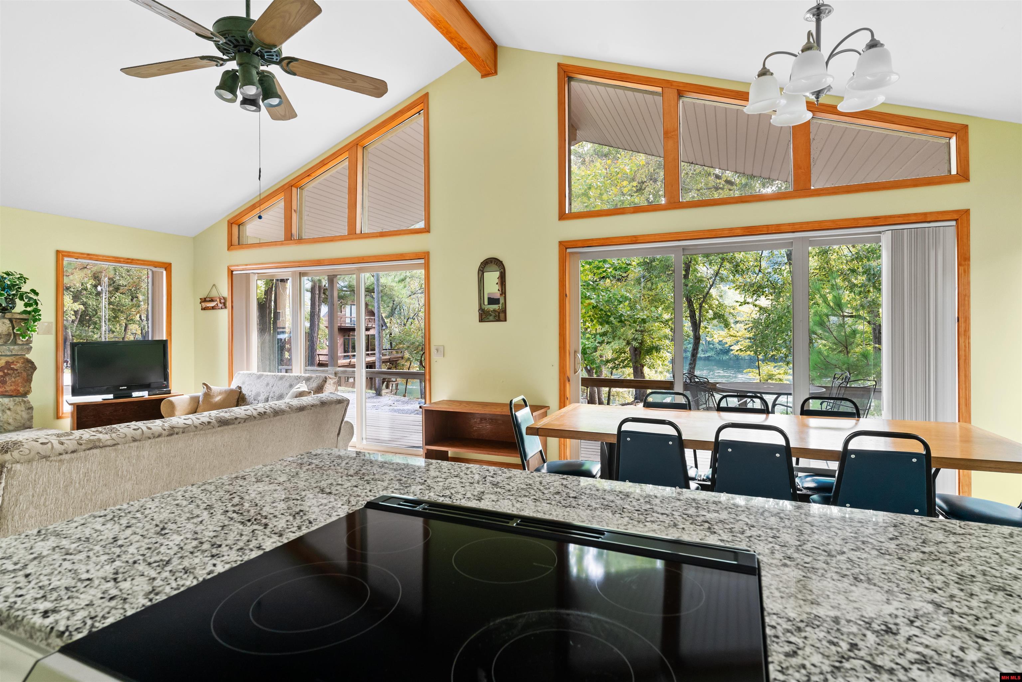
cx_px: 511
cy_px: 341
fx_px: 511
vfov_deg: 67.4
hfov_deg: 90.0
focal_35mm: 18
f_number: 7.1
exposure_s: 1/1.67
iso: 400
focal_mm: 18
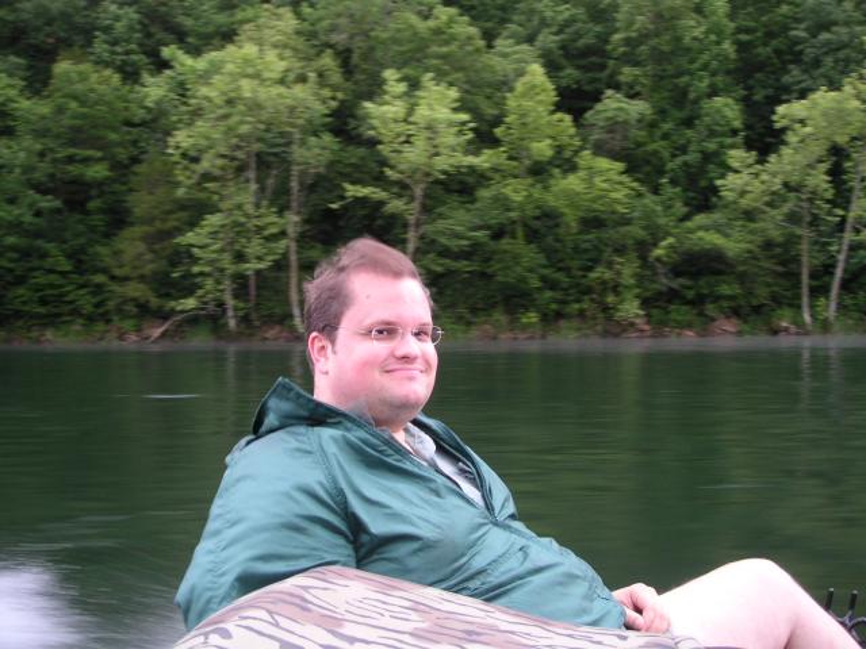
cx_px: 433
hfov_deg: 49.0
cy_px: 324
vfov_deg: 37.7
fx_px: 951
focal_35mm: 38
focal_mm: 6
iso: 50
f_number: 2.8
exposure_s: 1/45
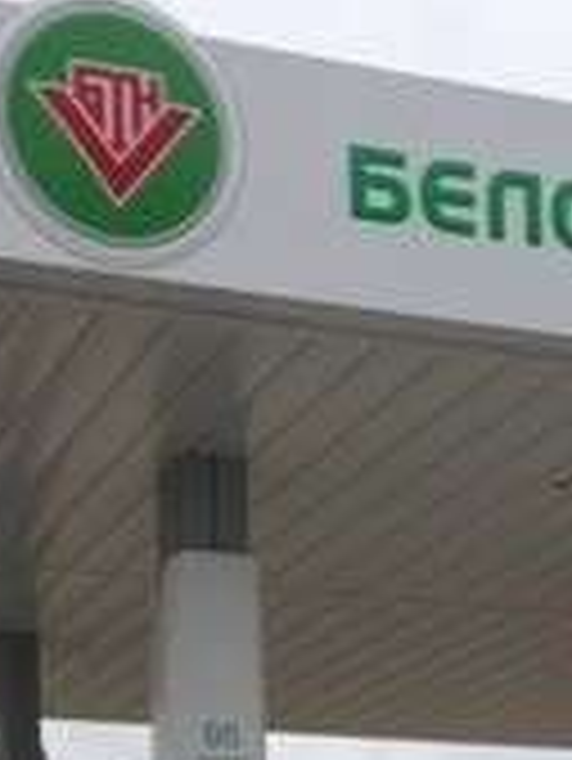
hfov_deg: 14.2
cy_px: 1086
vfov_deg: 17.3
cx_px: 324
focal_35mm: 104
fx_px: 2288
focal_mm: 4.12
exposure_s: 1/1022
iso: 50
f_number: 2.4
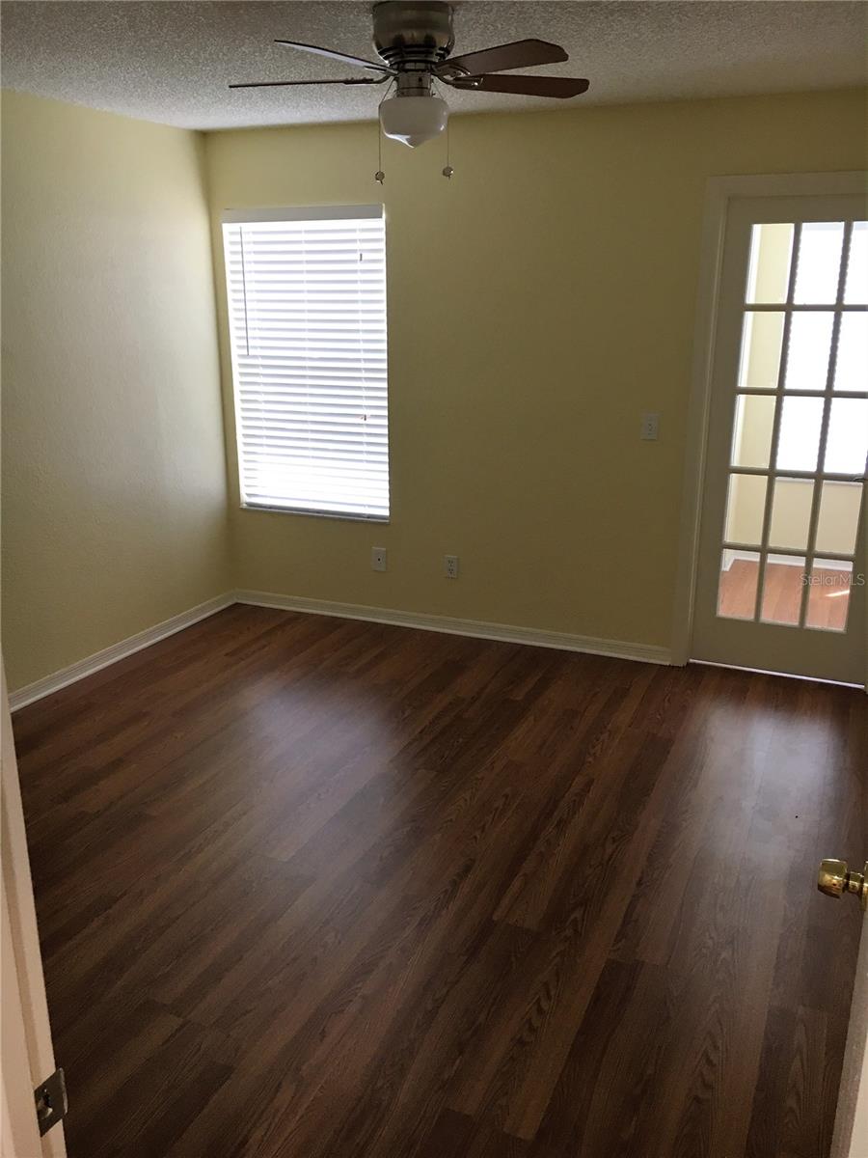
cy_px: 579
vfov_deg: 61.7
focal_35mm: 29
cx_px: 434
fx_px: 970
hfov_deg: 48.2
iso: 40
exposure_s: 1/30
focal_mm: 4.15
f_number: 2.2
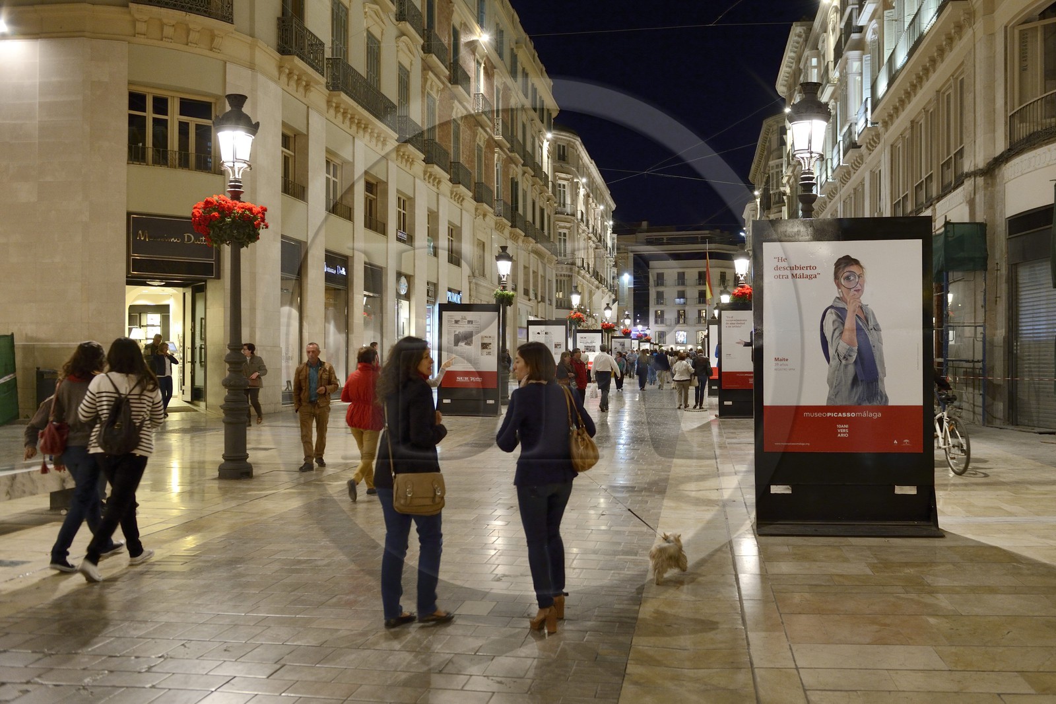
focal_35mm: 29
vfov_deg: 44.9
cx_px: 528
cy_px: 352
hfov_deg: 63.7
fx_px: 850
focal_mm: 29
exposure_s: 1/50
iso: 1600
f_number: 3.5
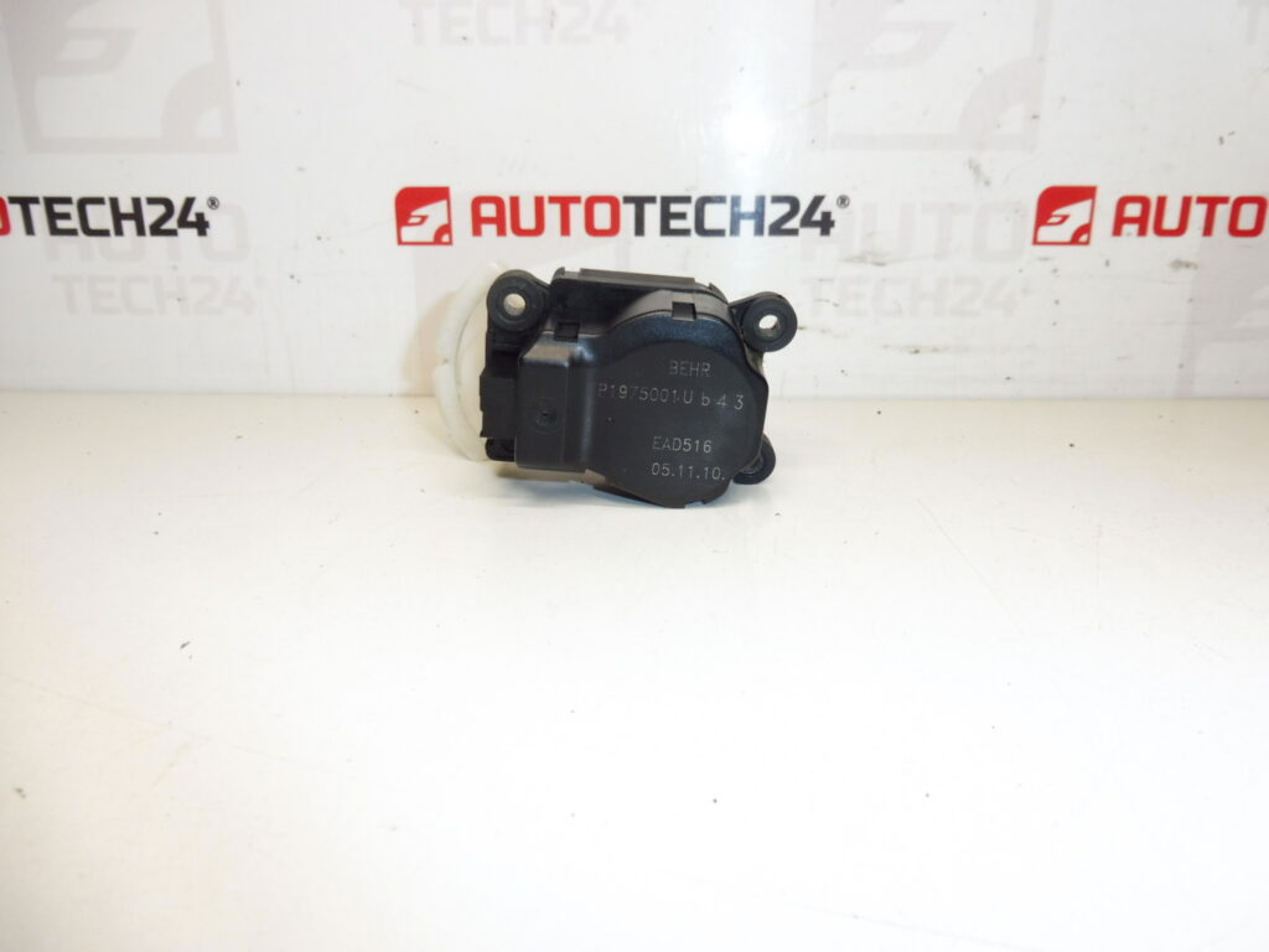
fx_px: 880
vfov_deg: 56.8
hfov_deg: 71.6
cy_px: 476
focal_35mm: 24
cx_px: 634
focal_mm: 4.3
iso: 200
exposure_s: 1/250
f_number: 3.5
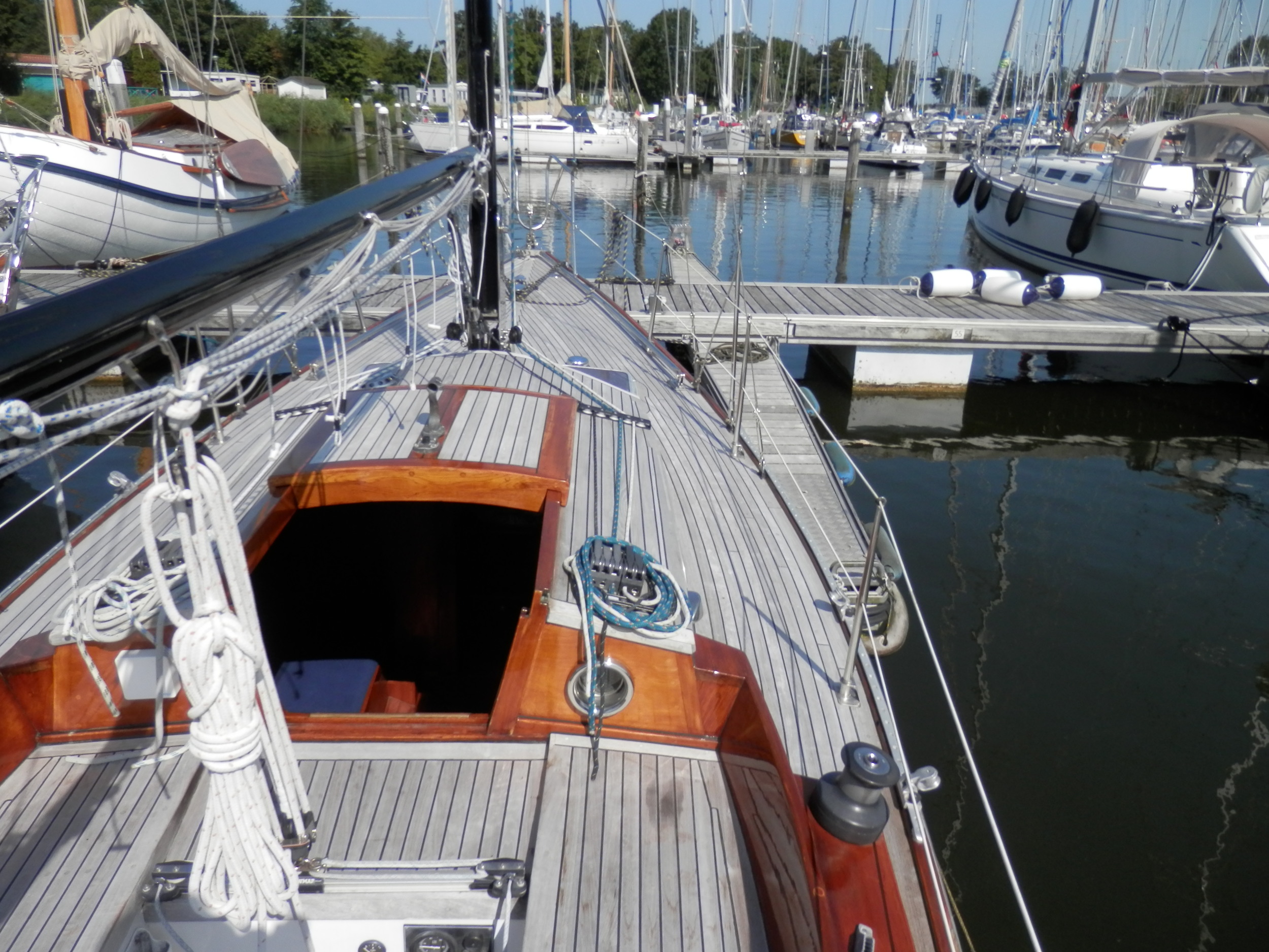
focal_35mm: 25
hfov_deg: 69.4
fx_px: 916
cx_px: 634
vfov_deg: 54.9
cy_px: 476
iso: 80
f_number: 8.7
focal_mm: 4.5
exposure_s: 1/200
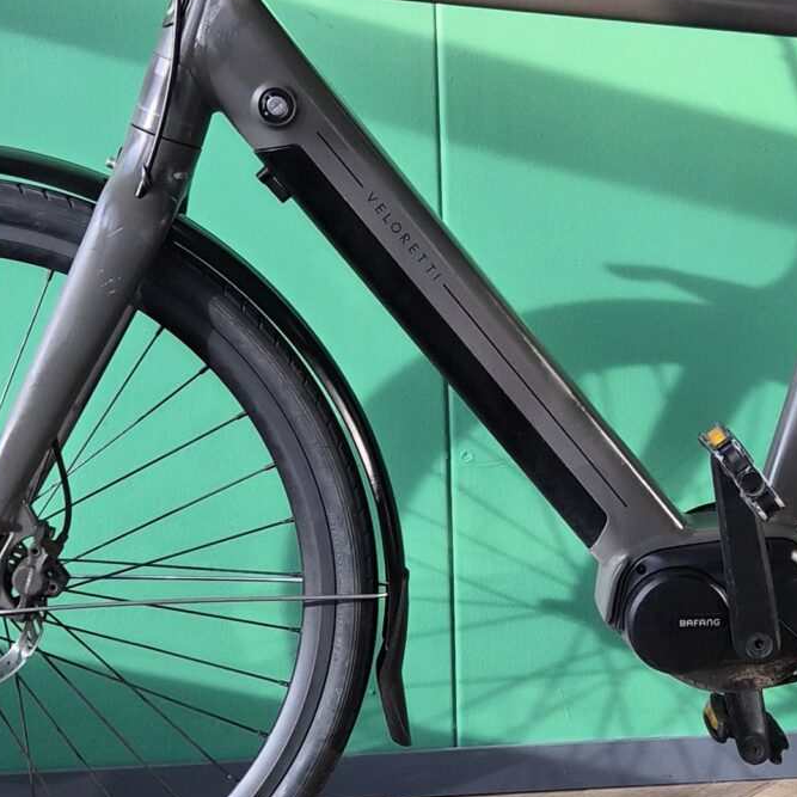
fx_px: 2032
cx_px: 583
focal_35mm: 78
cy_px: 478
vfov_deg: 22.2
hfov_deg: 22.0
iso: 25
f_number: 1.8
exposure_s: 1/122
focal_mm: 5.4
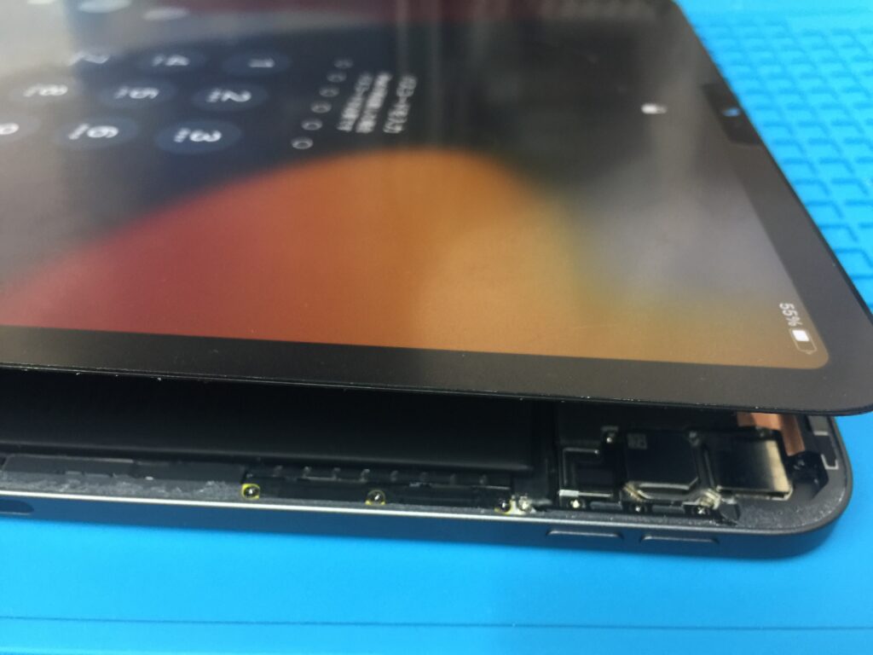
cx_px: 436
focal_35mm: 29
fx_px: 731
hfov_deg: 61.7
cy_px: 328
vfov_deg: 48.2
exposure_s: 1/15
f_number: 2.2
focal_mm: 4.15
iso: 100
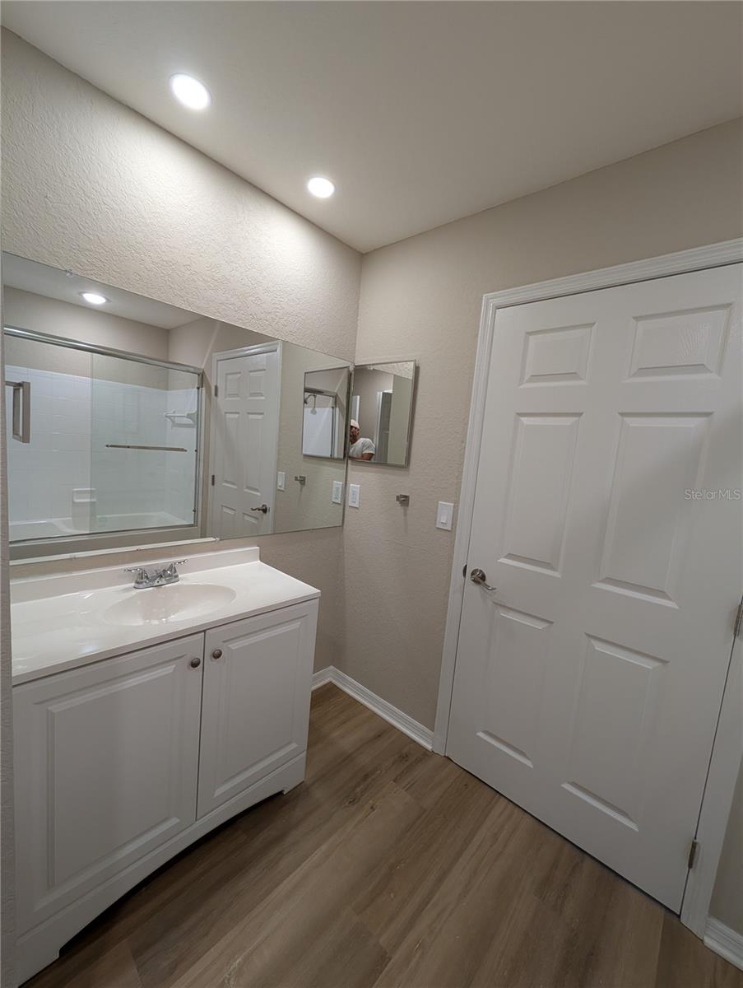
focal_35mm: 12
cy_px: 494
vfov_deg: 110.5
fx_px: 343
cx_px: 372
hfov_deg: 94.6
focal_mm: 2.02
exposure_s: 1/120
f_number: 1.7
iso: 132
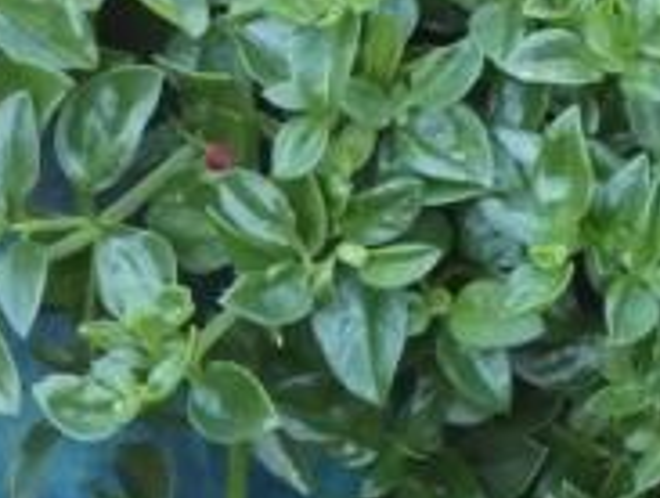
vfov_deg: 5.3
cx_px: 379
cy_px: 101
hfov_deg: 7.0
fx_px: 5368
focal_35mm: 281
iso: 640
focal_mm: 20.5
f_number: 5
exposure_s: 1/80
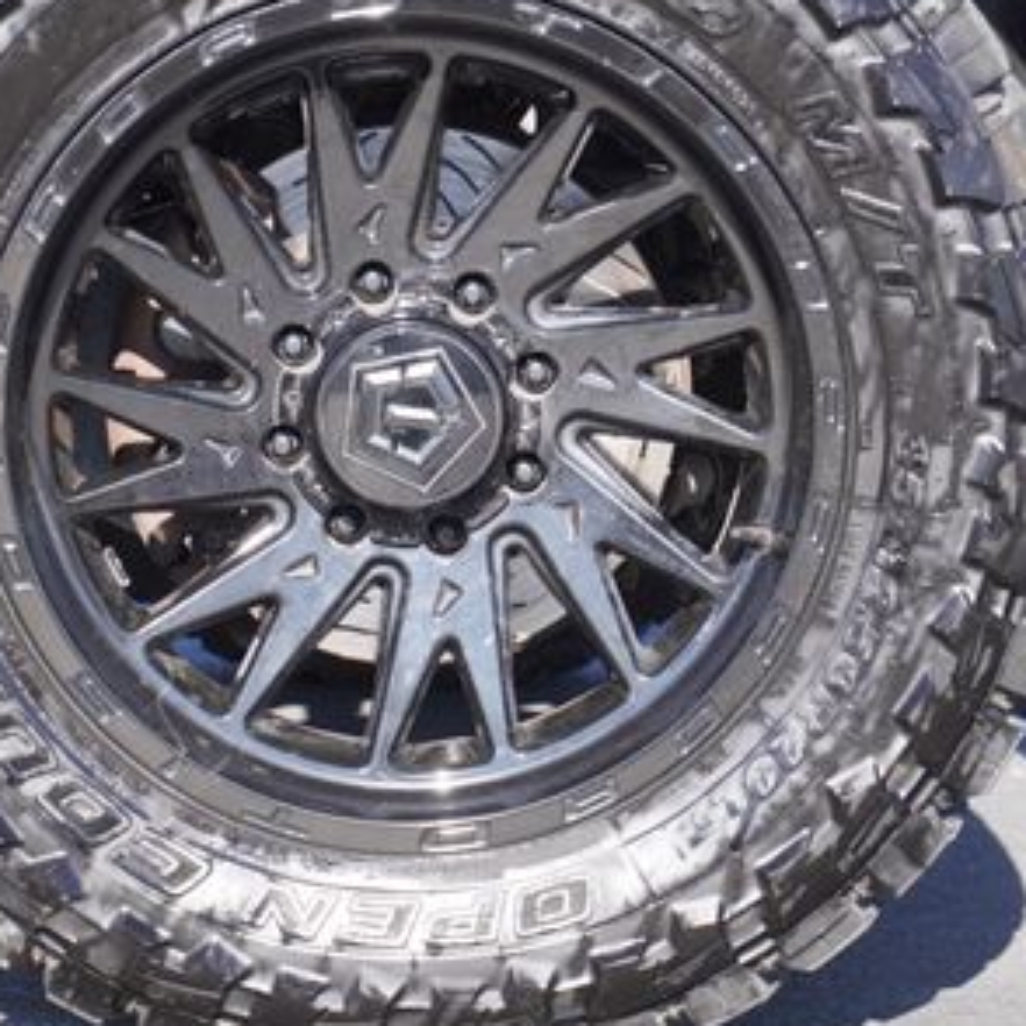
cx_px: 415
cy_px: 394
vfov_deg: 12.6
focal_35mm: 139
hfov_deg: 12.6
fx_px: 4661
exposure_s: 1/160
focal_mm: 50
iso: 125
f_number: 5.6
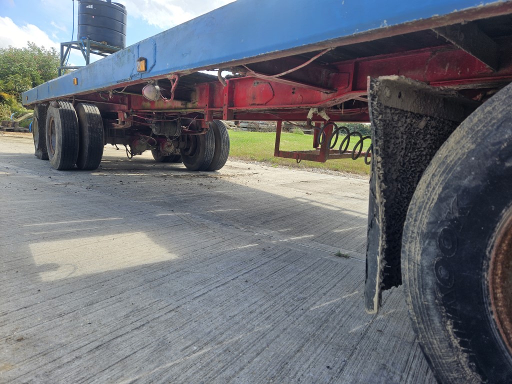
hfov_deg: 73.9
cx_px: 256
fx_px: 340
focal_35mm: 23
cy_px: 192
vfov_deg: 58.9
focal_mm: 5.4
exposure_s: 1/643
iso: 25
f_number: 1.8
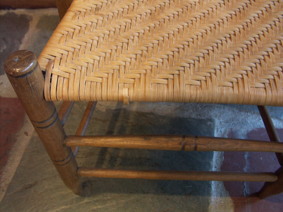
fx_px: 262
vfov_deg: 44.2
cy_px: 106
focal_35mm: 32
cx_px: 142
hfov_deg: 56.8
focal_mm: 8.27
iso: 200
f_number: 2.8
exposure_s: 1/8
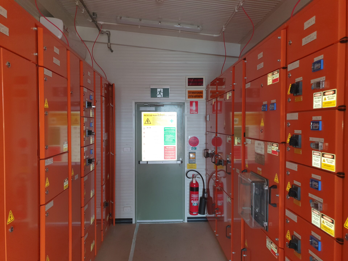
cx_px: 174
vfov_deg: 53.1
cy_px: 130
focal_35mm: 26
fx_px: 261
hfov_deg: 67.3
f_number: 1.5
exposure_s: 1/100
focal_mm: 4.32
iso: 80
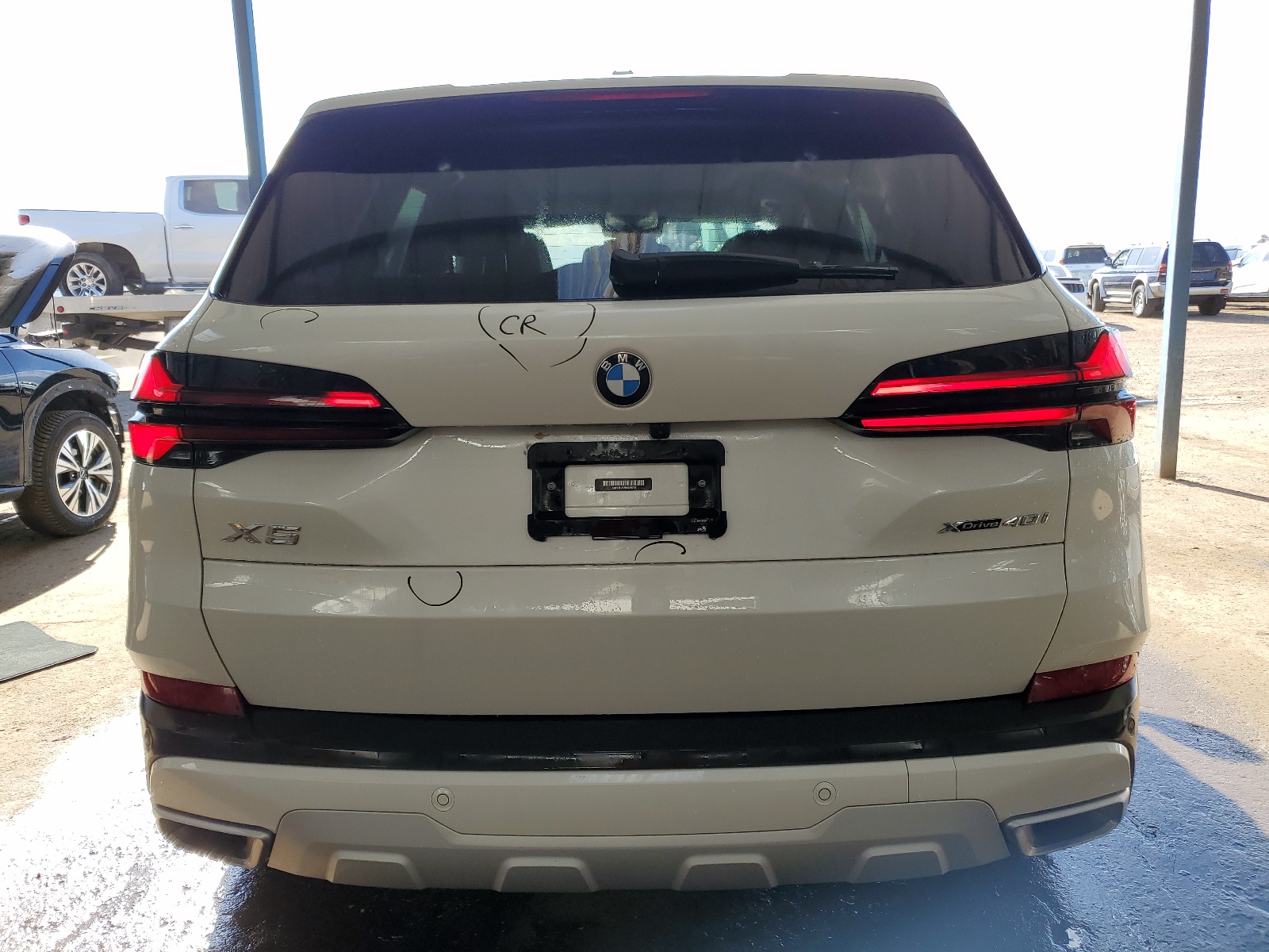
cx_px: 634
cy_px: 476
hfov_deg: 67.3
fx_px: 953
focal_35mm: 26
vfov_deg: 53.1
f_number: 1.5
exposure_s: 1/588
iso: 50
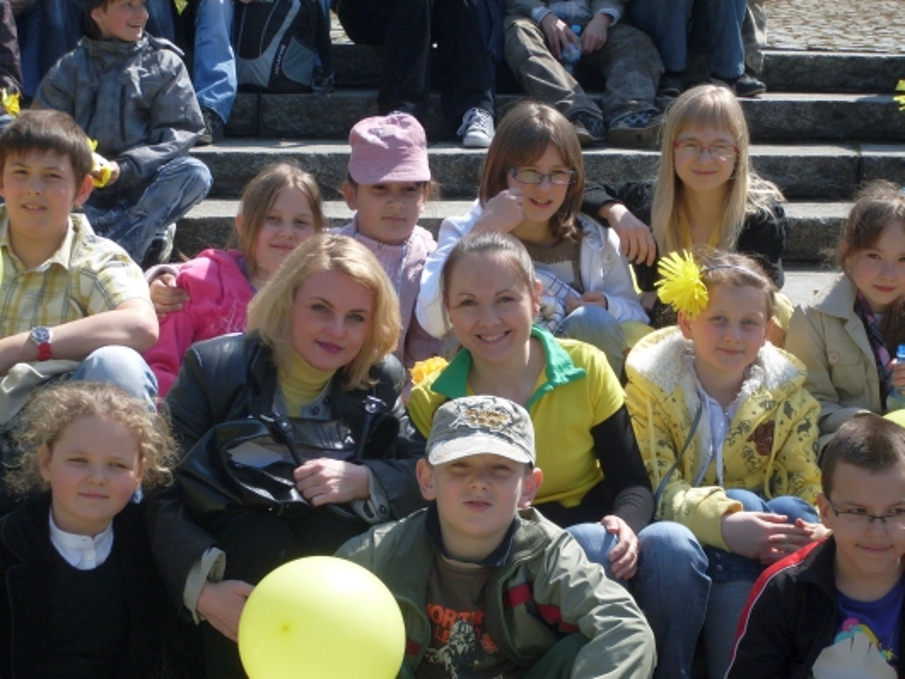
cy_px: 340
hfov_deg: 19.1
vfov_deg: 14.4
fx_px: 2694
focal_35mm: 103
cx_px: 452
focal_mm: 17.1
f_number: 4.8
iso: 80
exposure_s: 1/350
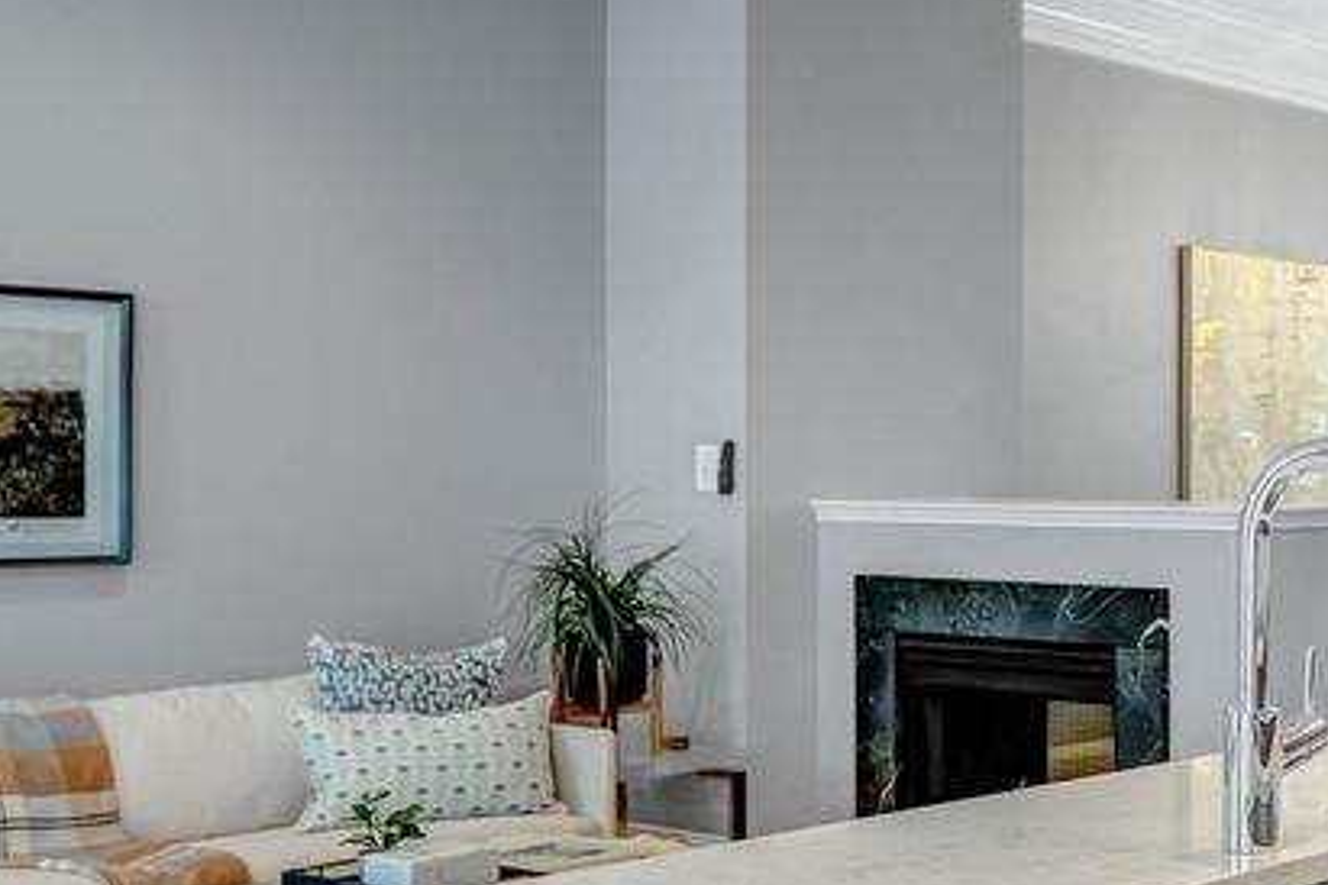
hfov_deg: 32.7
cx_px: 1338
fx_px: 2066
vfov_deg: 24.2
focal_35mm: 56
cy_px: 439
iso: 1250
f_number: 4.5
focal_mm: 16
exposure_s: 1/125
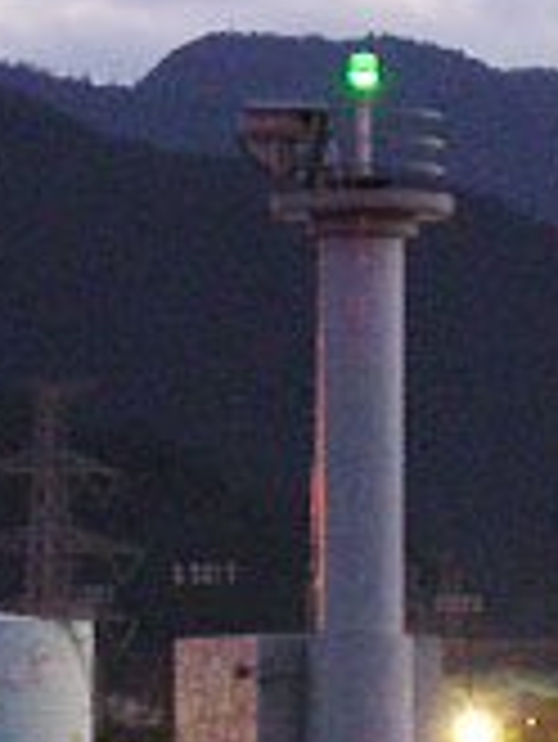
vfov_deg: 5.9
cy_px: 657
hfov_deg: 4.5
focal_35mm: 334
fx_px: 7169
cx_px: 346
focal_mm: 17.4
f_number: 4.9
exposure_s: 2
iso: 400
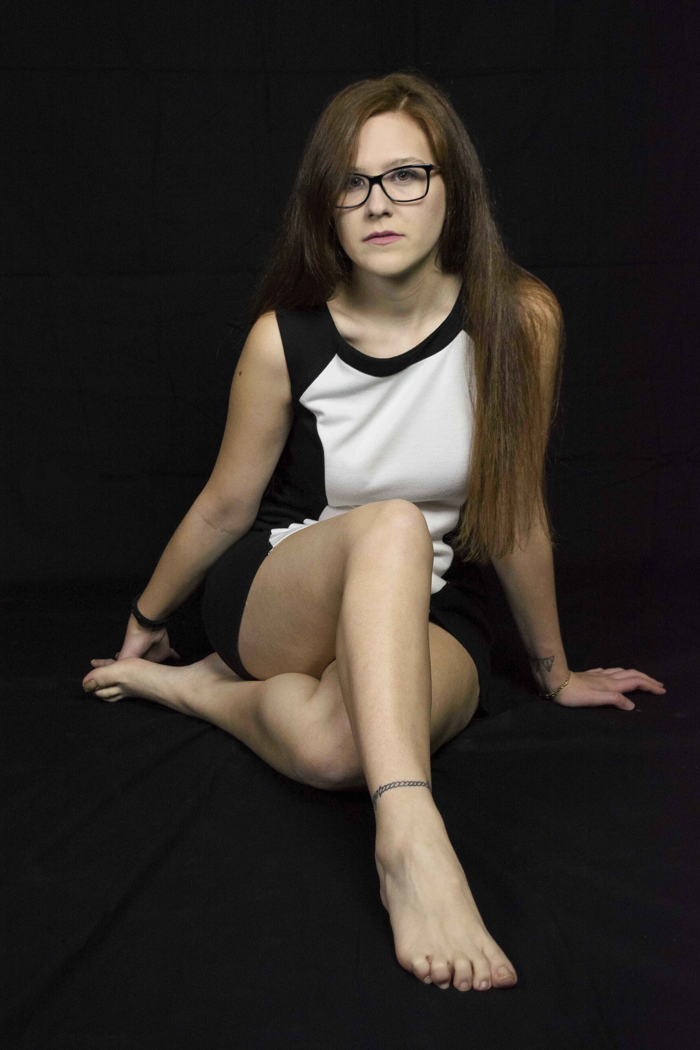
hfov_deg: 22.6
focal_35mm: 60
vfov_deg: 33.4
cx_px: 350
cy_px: 525
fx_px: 1750
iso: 2000
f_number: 5.6
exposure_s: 1/200
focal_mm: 40
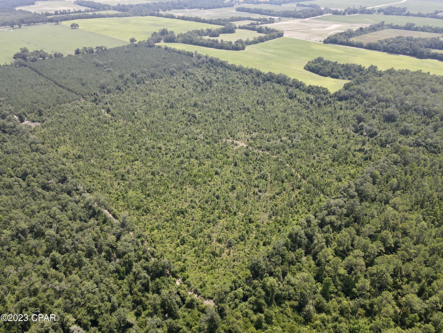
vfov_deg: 56.8
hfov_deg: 71.6
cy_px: 166
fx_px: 307
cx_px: 222
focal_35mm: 24
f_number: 2.8
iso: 100
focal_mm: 4.5
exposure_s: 1/350
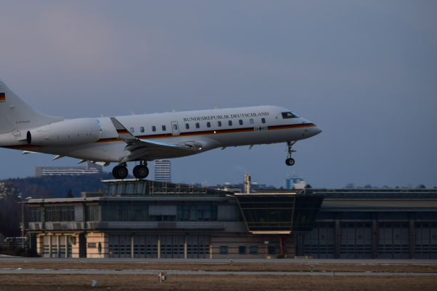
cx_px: 106
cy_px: 91
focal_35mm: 392
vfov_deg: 3.5
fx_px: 4756
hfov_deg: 5.3
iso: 200
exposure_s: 1/640
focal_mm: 165
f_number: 7.1
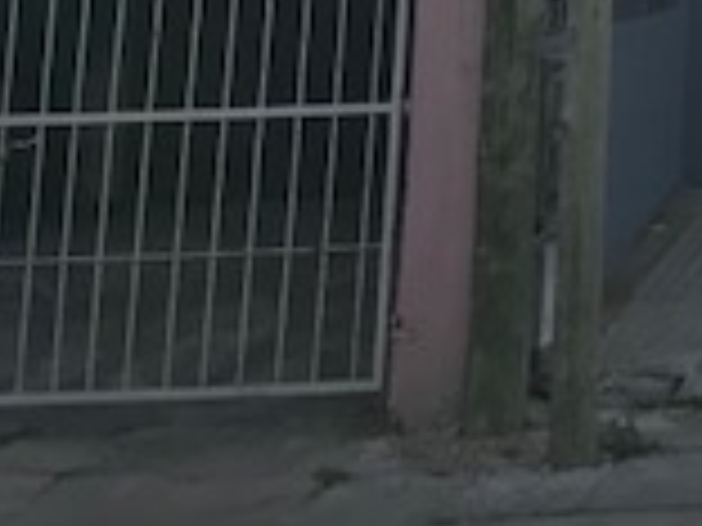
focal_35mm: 115
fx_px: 2332
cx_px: 1404
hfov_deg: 14.3
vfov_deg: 11.5
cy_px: -544
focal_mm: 3.99
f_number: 1.8
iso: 20
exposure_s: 1/997
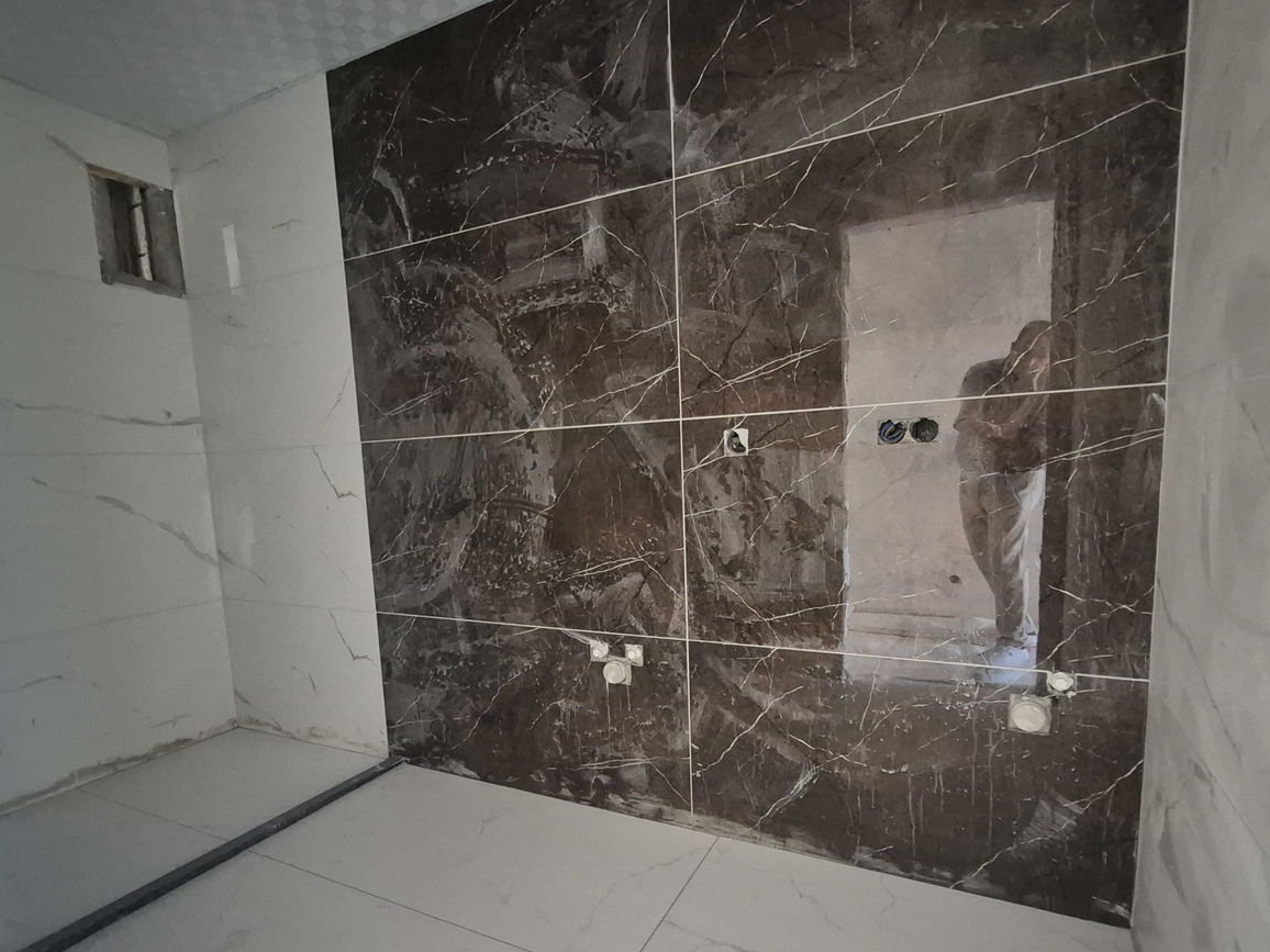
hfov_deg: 87.8
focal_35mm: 18
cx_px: 634
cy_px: 555
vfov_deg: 71.1
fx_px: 660
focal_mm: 1.74
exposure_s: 1/25
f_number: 2.2
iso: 1250
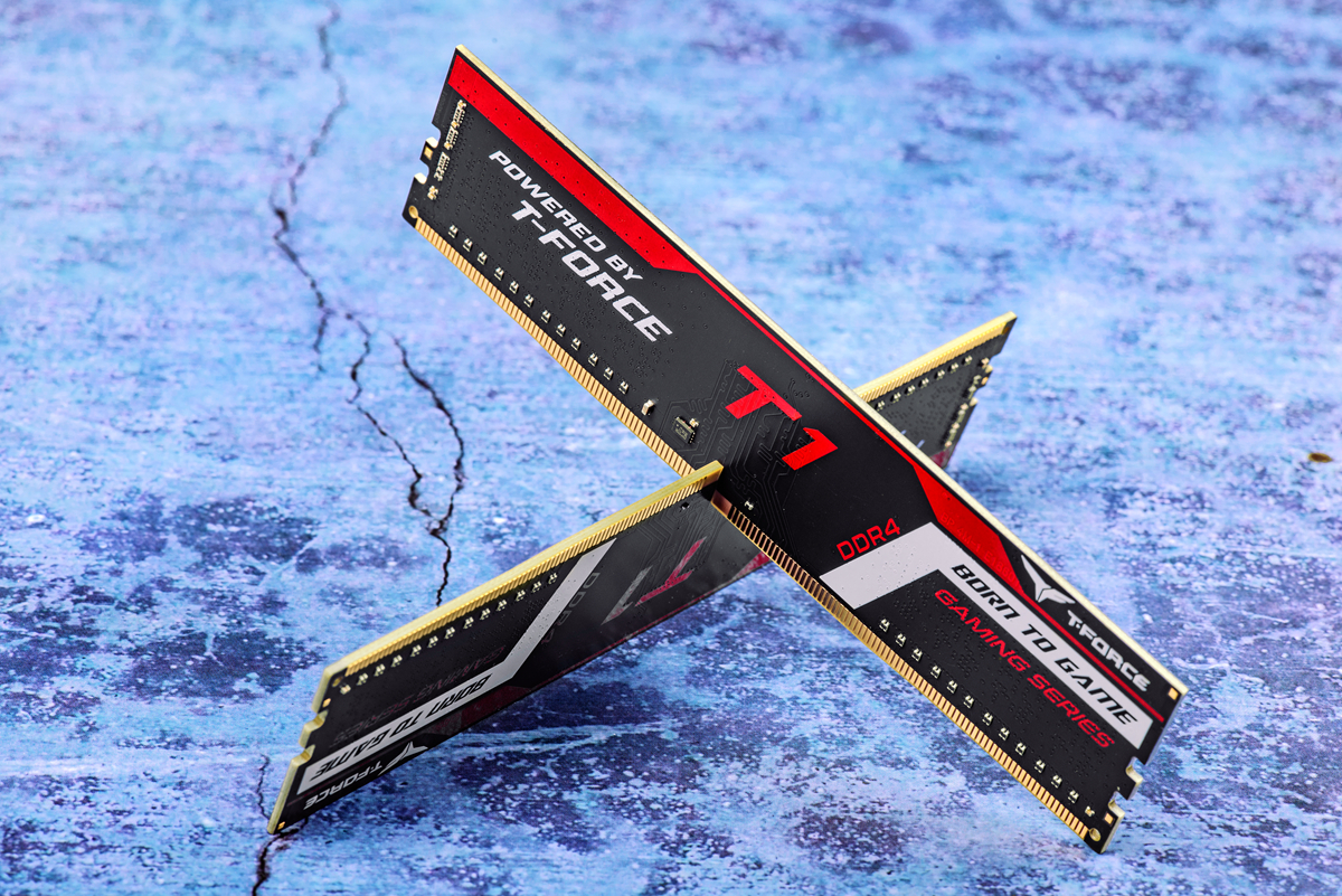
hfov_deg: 19.4
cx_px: 671
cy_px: 448
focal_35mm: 105
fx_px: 3915
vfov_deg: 13.1
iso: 100
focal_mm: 105
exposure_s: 1/160
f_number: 16
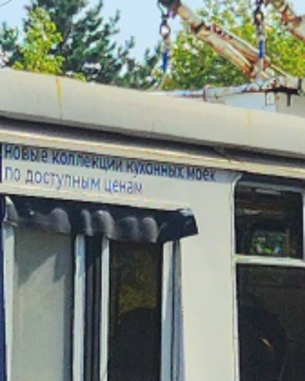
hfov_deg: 10.6
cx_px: 93
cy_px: 54
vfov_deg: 13.2
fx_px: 1636
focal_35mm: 145
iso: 50
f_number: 1.8
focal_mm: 5
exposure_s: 1/10000
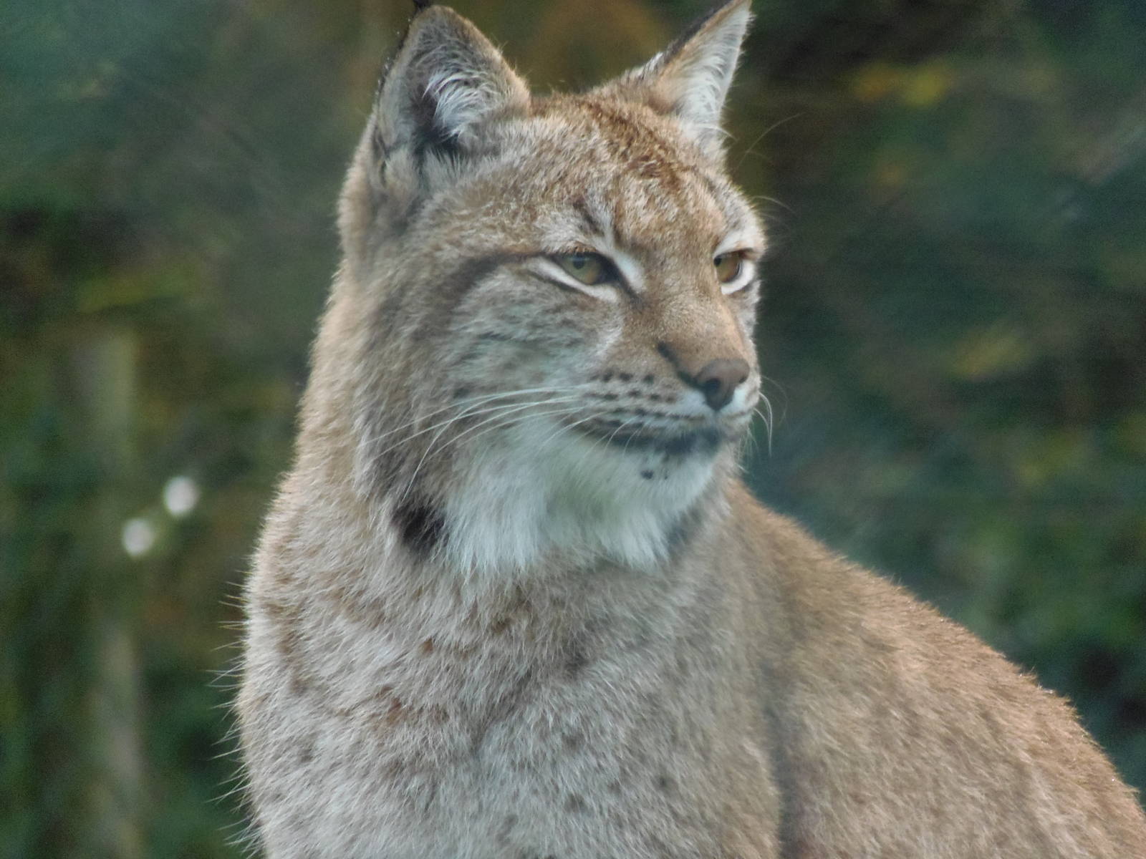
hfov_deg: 2.3
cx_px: 573
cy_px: 430
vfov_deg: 1.7
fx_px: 28604
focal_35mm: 864
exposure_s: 1/250
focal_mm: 154.8
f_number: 5.7
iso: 400
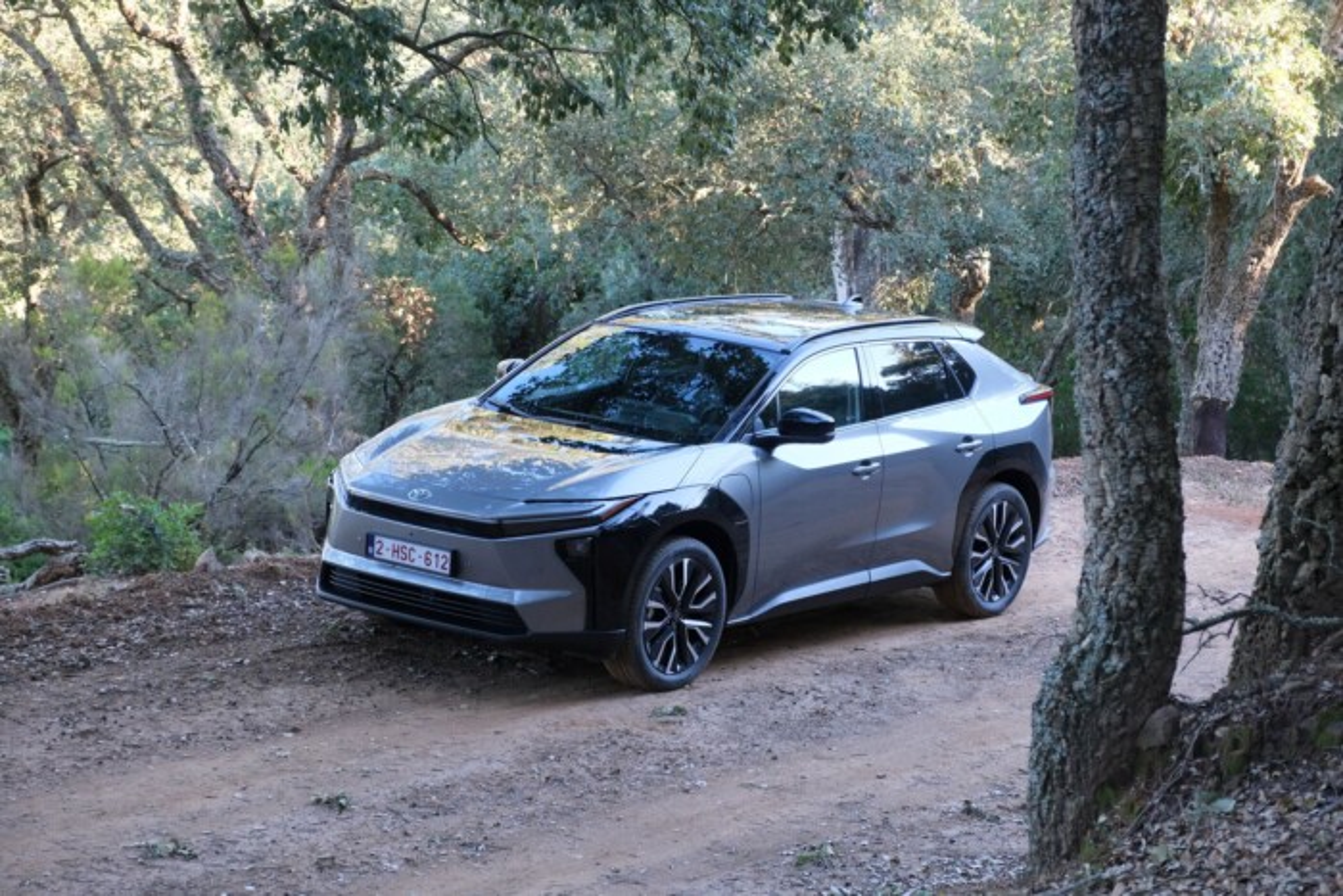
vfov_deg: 16.5
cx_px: 672
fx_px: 3097
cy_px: 448
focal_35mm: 83
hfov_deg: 24.5
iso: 1250
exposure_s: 1/160
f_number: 4
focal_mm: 55
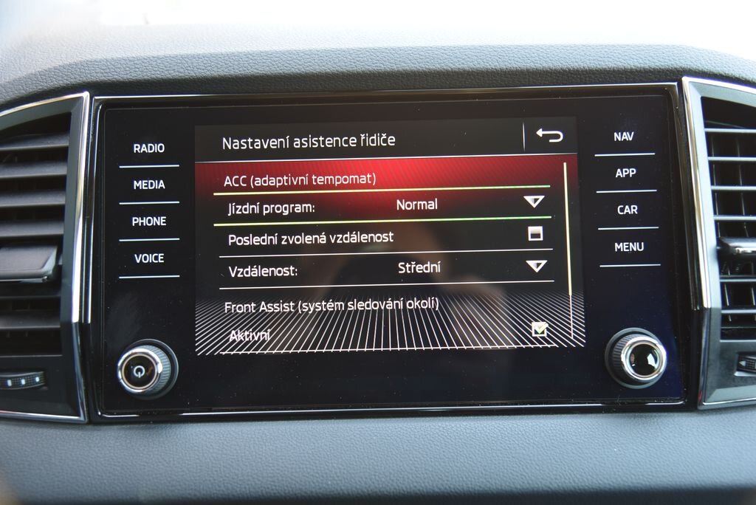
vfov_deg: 33.4
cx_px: 378
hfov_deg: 48.4
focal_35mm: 40
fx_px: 840
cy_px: 252
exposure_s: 1/30
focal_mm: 40
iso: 500
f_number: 4
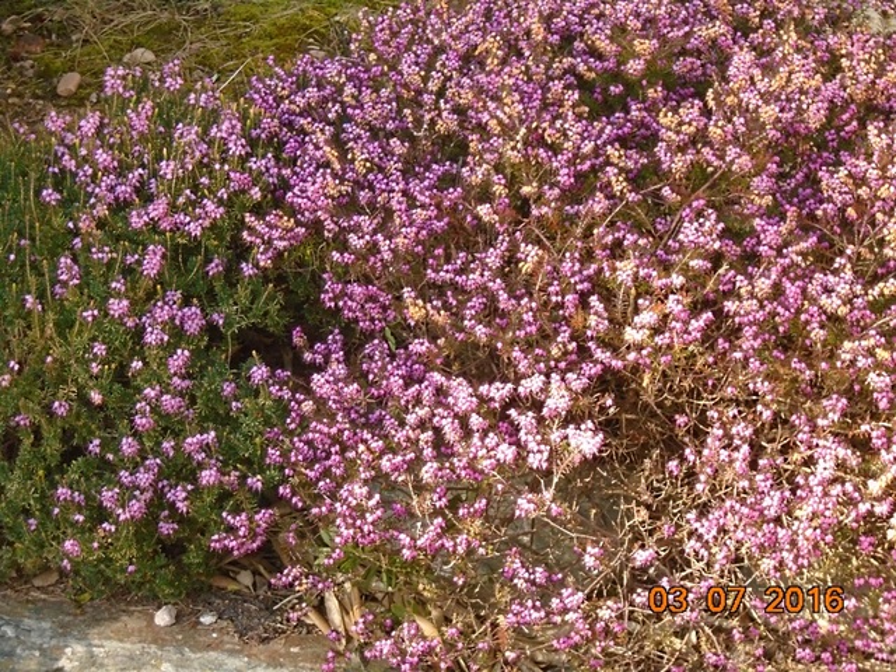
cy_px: 336
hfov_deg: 18.0
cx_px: 448
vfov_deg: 13.6
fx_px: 2821
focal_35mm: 109
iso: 400
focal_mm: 19.3
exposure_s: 1/125
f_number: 5.8
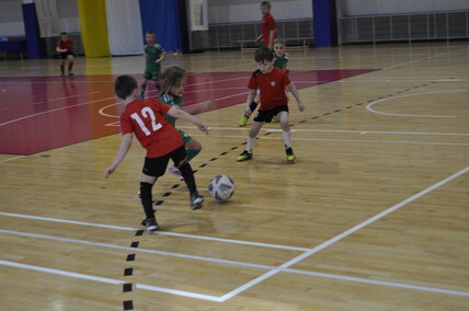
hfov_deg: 29.9
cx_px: 234
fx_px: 878
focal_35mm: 68
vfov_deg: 20.1
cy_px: 156
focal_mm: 45
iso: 400
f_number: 5.3
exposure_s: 1/80
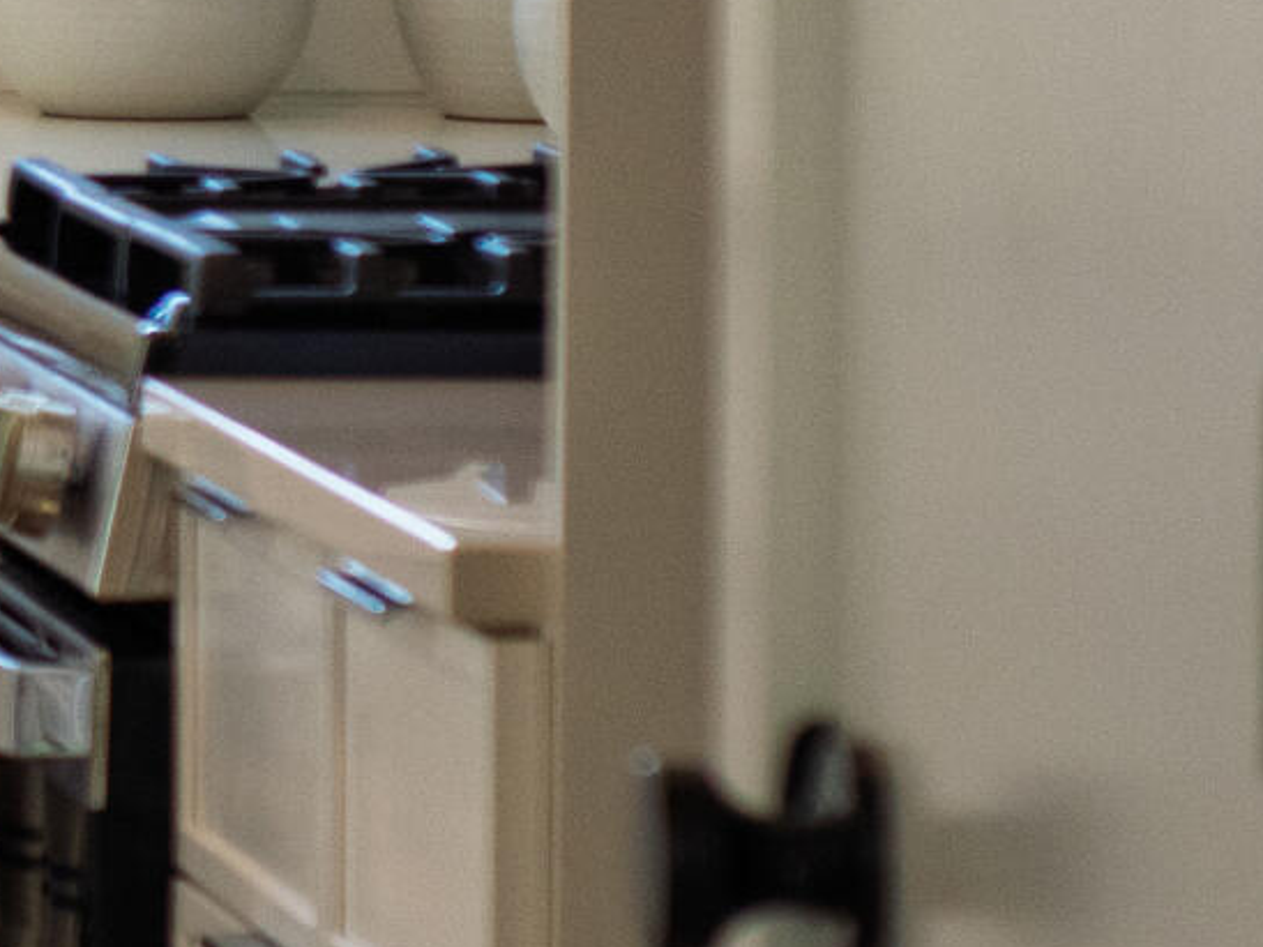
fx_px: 14412
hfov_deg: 4.9
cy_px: -422
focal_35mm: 395
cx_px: -1427
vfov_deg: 3.8
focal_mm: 50
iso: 640
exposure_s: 1/640
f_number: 3.5
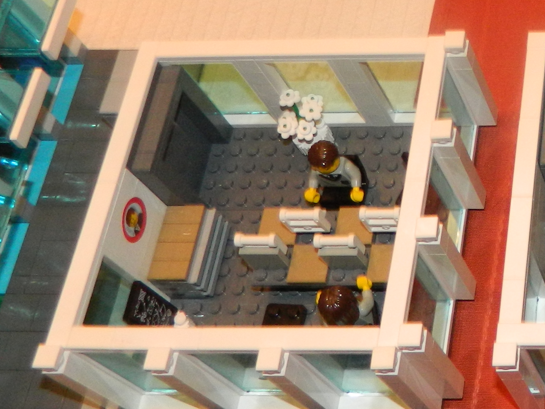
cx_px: 677
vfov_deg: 20.1
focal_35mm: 72
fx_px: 1134
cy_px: 64
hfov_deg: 24.2
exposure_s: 1/30
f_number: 3.1
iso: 200
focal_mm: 4.5
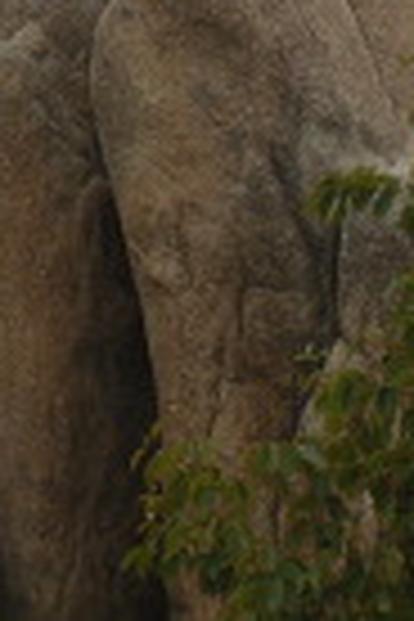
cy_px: -119
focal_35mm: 153
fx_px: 2639
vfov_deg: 13.1
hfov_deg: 8.9
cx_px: -32
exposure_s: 1/94
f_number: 7.6
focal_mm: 6.3
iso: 80
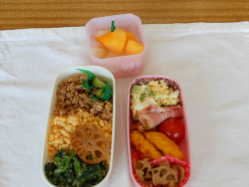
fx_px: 324
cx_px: 124
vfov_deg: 32.2
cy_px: 94
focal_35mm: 45
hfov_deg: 42.1
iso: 80
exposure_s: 1/60
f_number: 4.6
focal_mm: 8.1
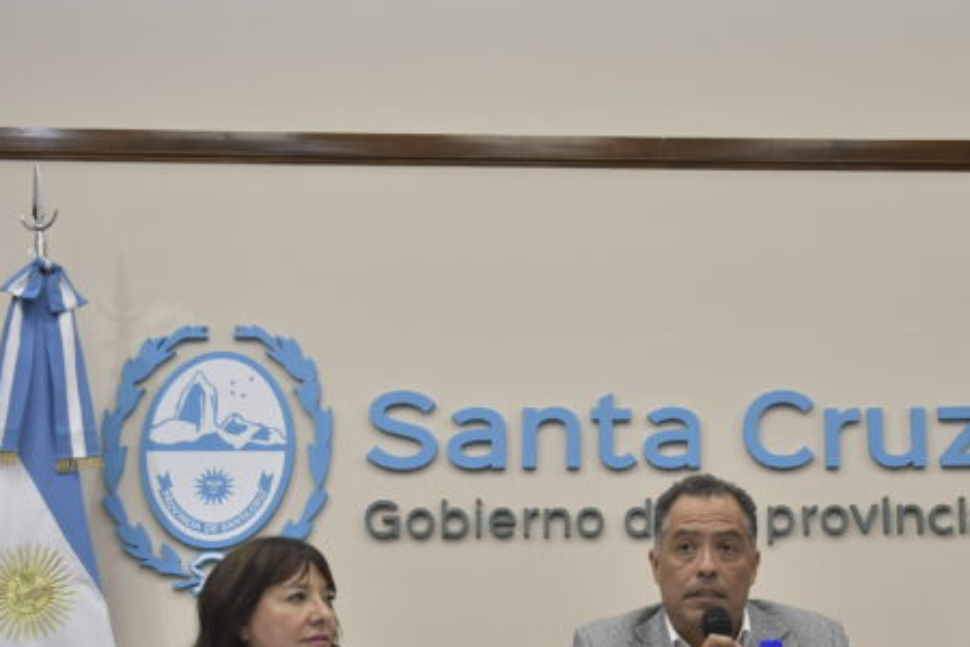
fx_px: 1751
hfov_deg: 30.4
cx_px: 729
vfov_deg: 20.9
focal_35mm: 65
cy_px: 423
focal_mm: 26
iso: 800
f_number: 5.6
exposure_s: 1/100
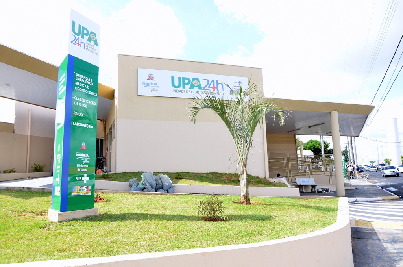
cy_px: 134
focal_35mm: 27
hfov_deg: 67.5
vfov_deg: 47.7
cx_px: 202
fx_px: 302
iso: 200
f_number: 5.6
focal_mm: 18
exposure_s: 1/250
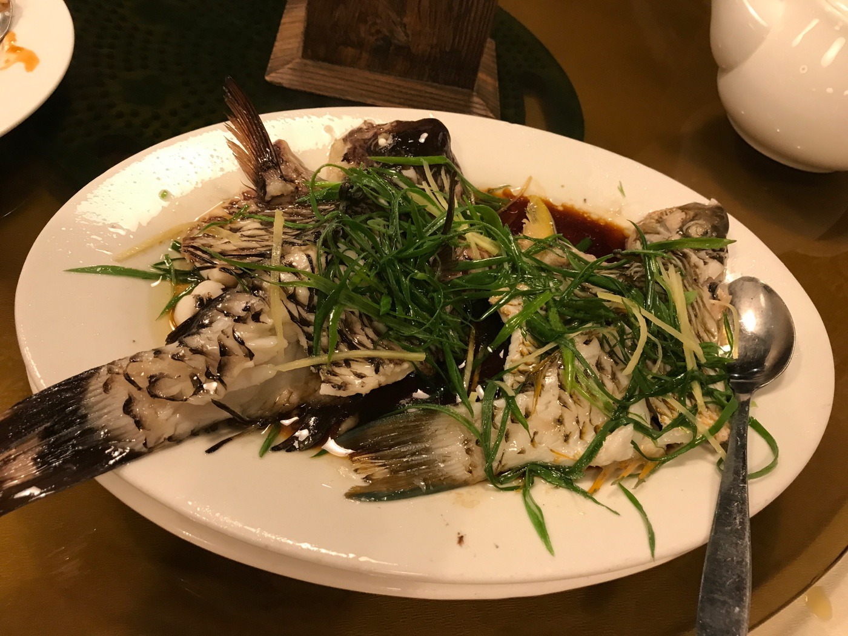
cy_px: 318
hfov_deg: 63.4
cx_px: 424
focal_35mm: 28
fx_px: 686
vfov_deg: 49.7
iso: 50
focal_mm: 3.99
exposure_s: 1/15
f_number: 1.8
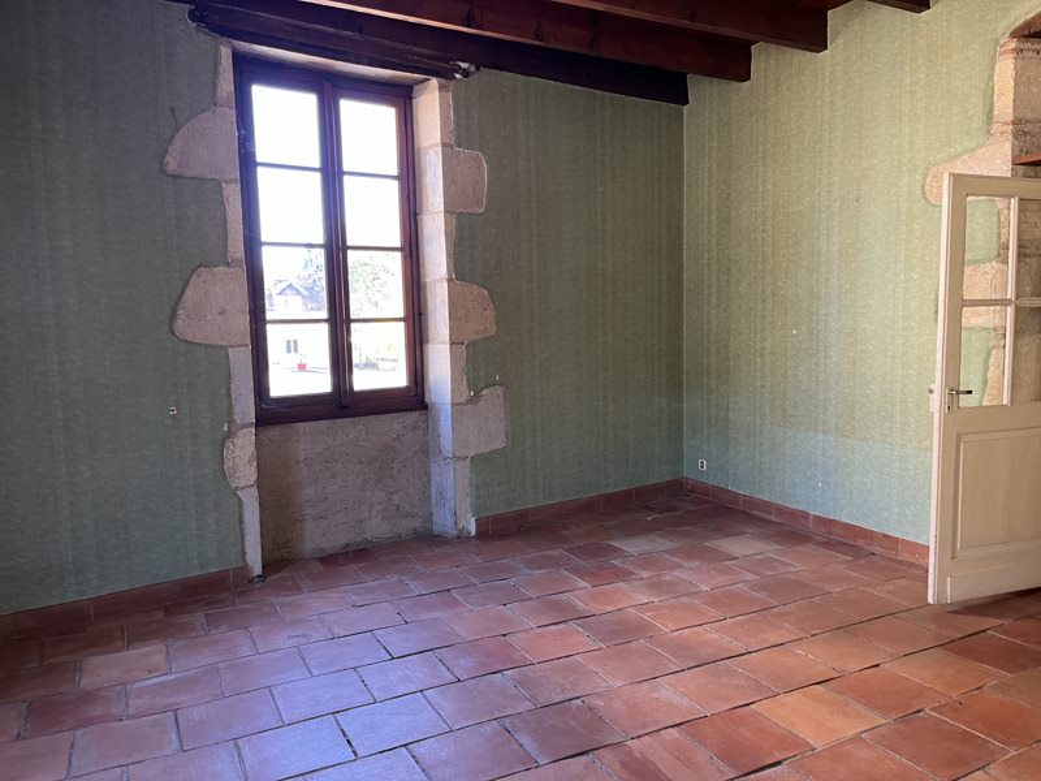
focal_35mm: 26
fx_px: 782
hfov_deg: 67.3
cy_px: 390
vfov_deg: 53.1
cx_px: 520
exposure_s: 1/60
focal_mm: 5.1
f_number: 1.6
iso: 125
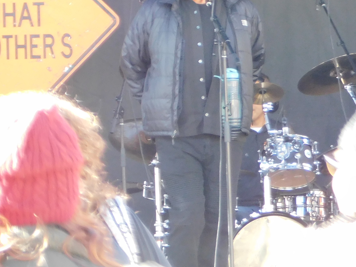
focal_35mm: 436
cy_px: 38
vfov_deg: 3.4
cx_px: 437
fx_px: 4484
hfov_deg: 4.5
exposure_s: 1/30
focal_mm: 30.1
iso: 280
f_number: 5.3
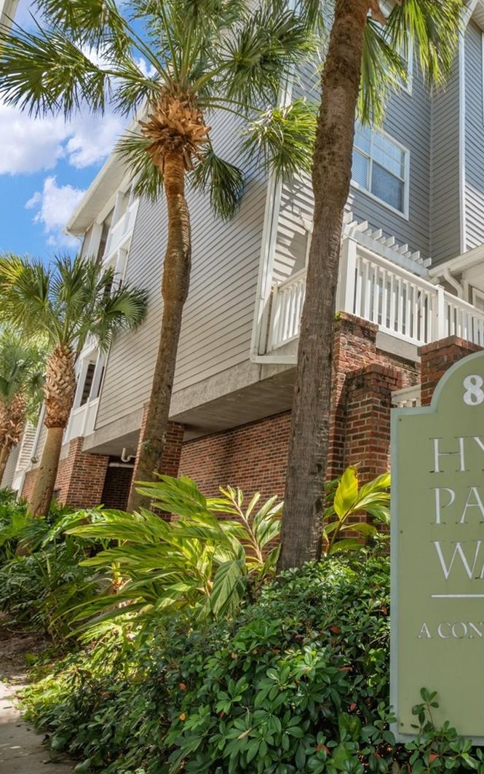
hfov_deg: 47.5
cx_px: 437
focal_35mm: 23
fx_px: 485
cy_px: 387
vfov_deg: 77.1
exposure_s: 1/160
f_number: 7.1
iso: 100
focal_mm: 10
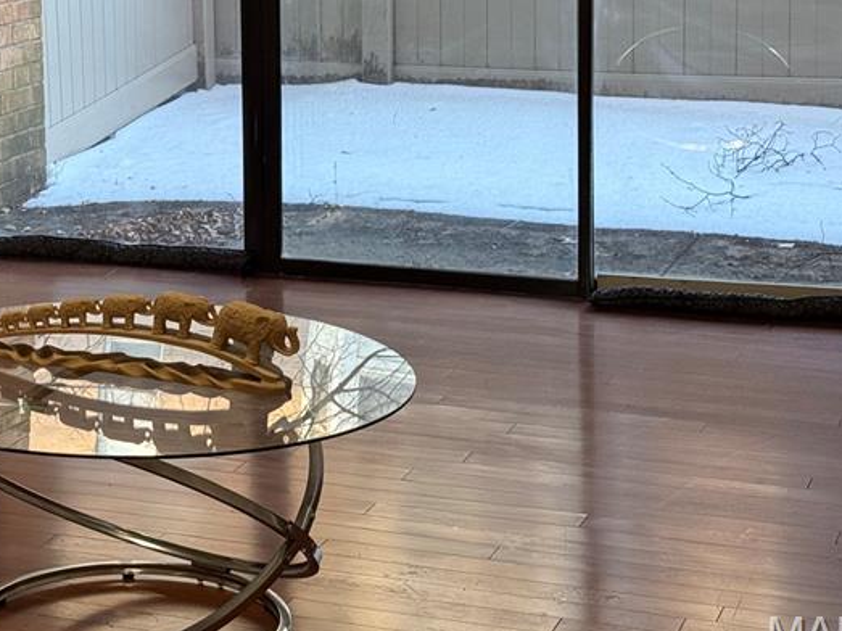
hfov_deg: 20.5
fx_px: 2286
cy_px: 50
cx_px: 105
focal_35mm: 94
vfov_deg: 15.5
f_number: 1.78
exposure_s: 1/60
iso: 80
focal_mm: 6.76
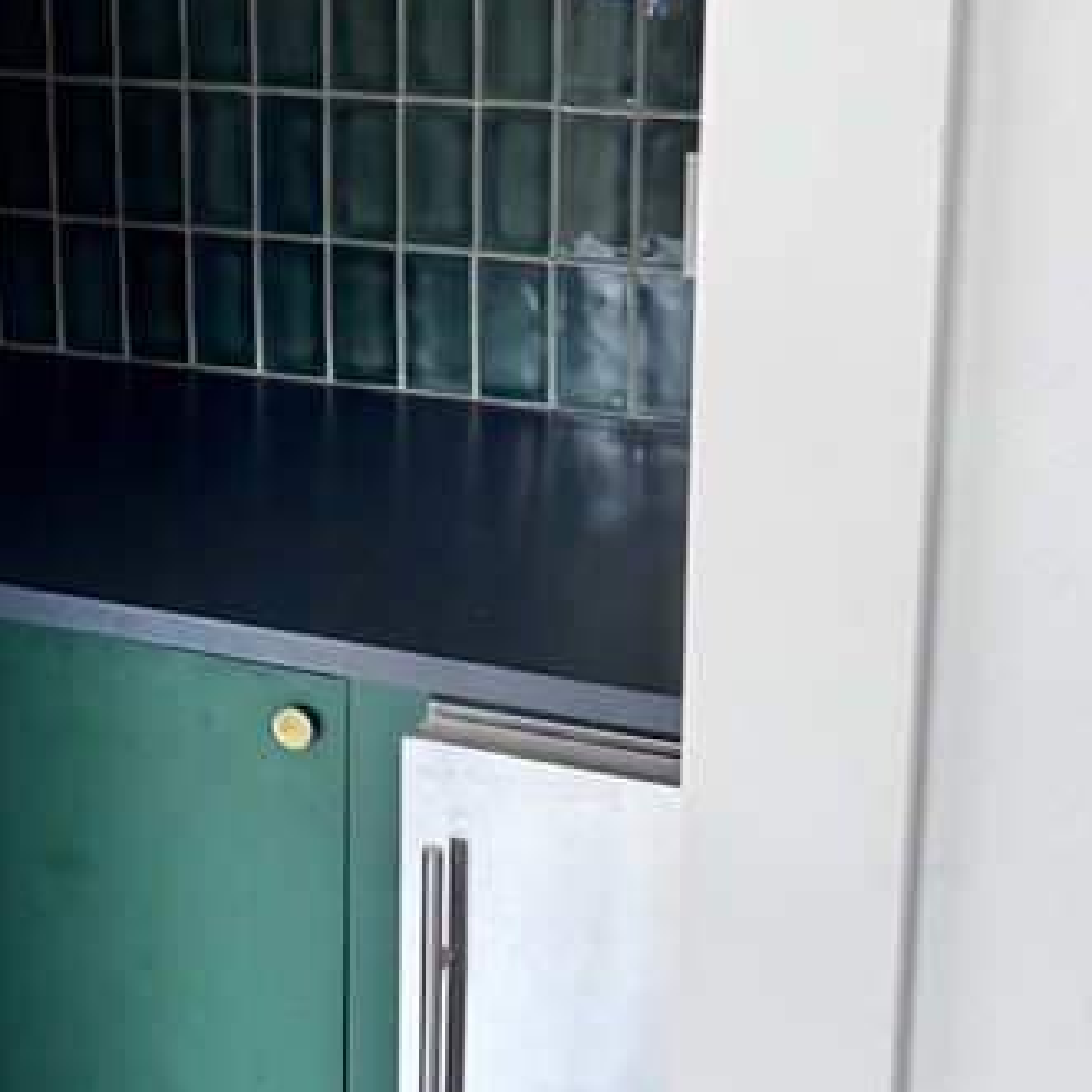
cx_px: 46
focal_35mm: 71
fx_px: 2534
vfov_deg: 24.0
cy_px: 231
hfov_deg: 23.5
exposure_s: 1/60
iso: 250
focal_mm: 5.96
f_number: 1.6
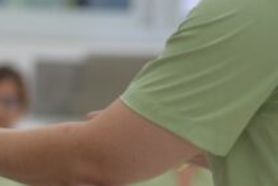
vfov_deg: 2.4
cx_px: -288
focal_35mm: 579
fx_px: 4477
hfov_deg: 3.5
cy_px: 170
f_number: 4
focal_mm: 120
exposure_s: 1/250
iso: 800
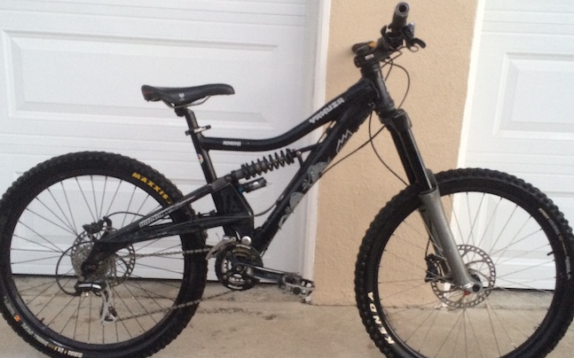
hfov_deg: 51.5
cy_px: 201
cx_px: 294
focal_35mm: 38
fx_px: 594
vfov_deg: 33.5
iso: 200
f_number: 2.2
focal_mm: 4.15
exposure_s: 1/30
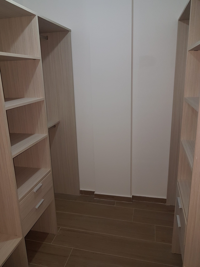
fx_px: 200
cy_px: 134
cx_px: 100
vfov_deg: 67.3
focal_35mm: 26
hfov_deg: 53.1
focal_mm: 4.2
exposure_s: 1/50
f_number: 1.7
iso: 100
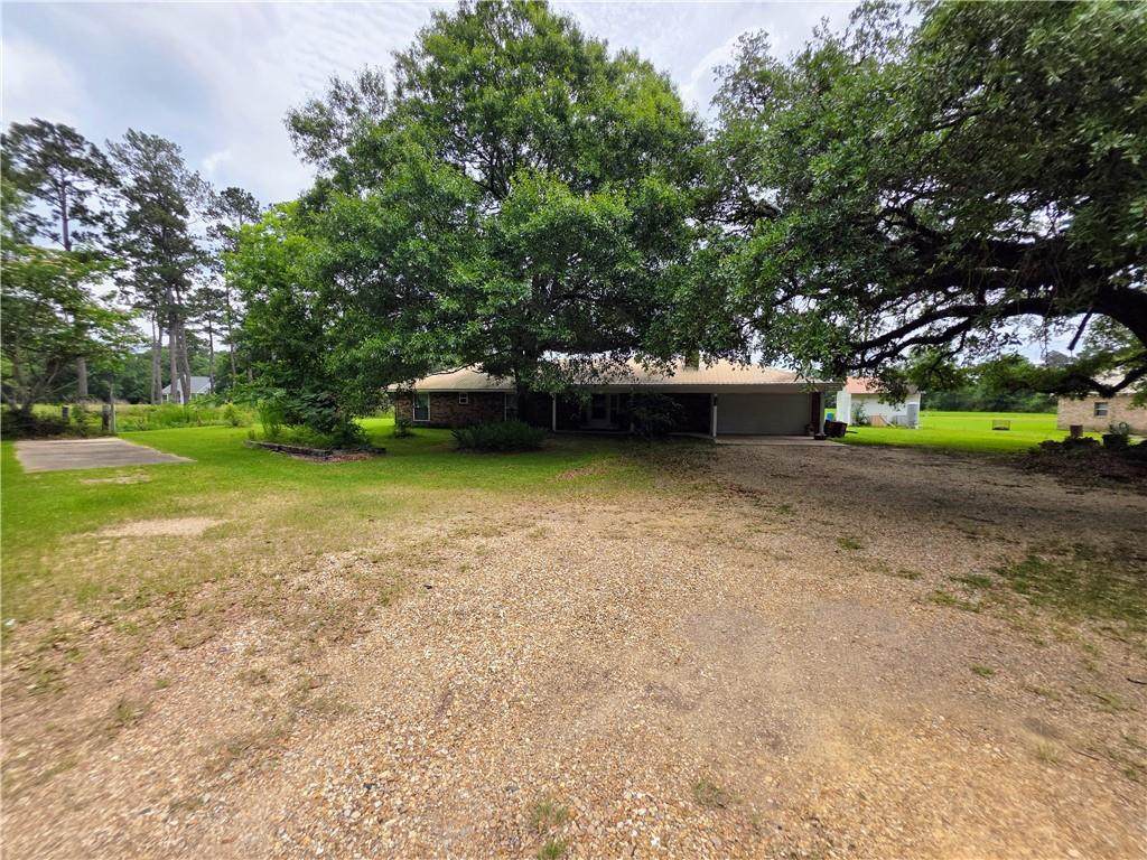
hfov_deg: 106.2
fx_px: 431
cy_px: 430
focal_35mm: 13
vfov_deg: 89.9
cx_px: 574
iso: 40
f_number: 1.9
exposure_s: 1/1829
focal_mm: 2.2
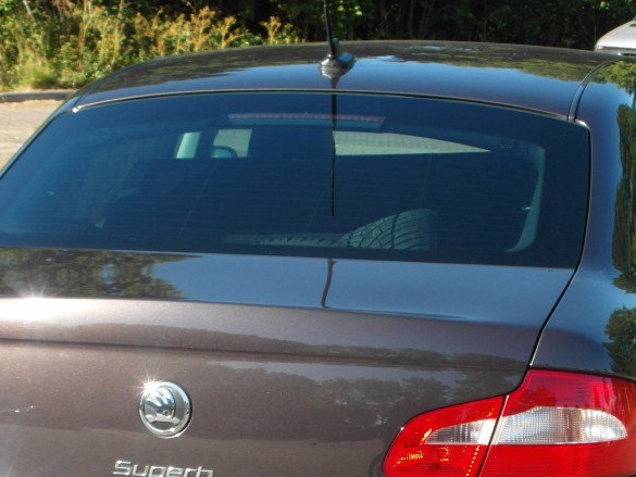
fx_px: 2058
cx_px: 297
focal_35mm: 112
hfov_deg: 17.6
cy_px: 413
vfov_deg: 13.1
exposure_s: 1/250
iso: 100
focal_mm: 11.4
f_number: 4
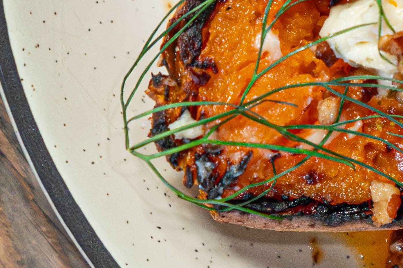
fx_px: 5362
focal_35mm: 479
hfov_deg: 4.2
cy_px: 155
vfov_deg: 2.9
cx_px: 821
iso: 1600
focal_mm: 70
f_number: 3.2
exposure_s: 1/100
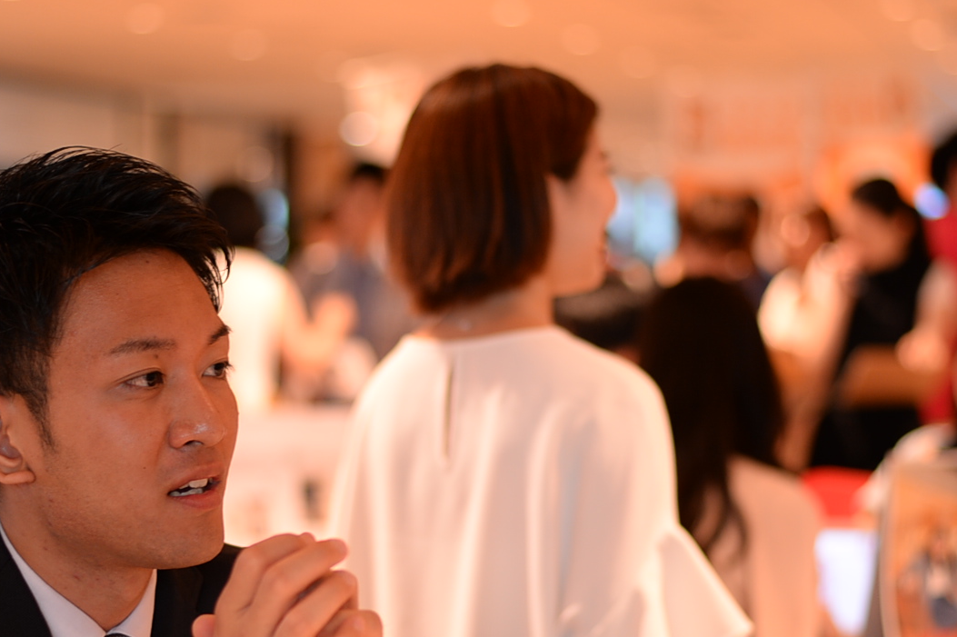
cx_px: 437
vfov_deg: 11.7
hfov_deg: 17.5
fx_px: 3109
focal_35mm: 117
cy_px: 452
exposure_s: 1/50
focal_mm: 50
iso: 280
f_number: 1.8
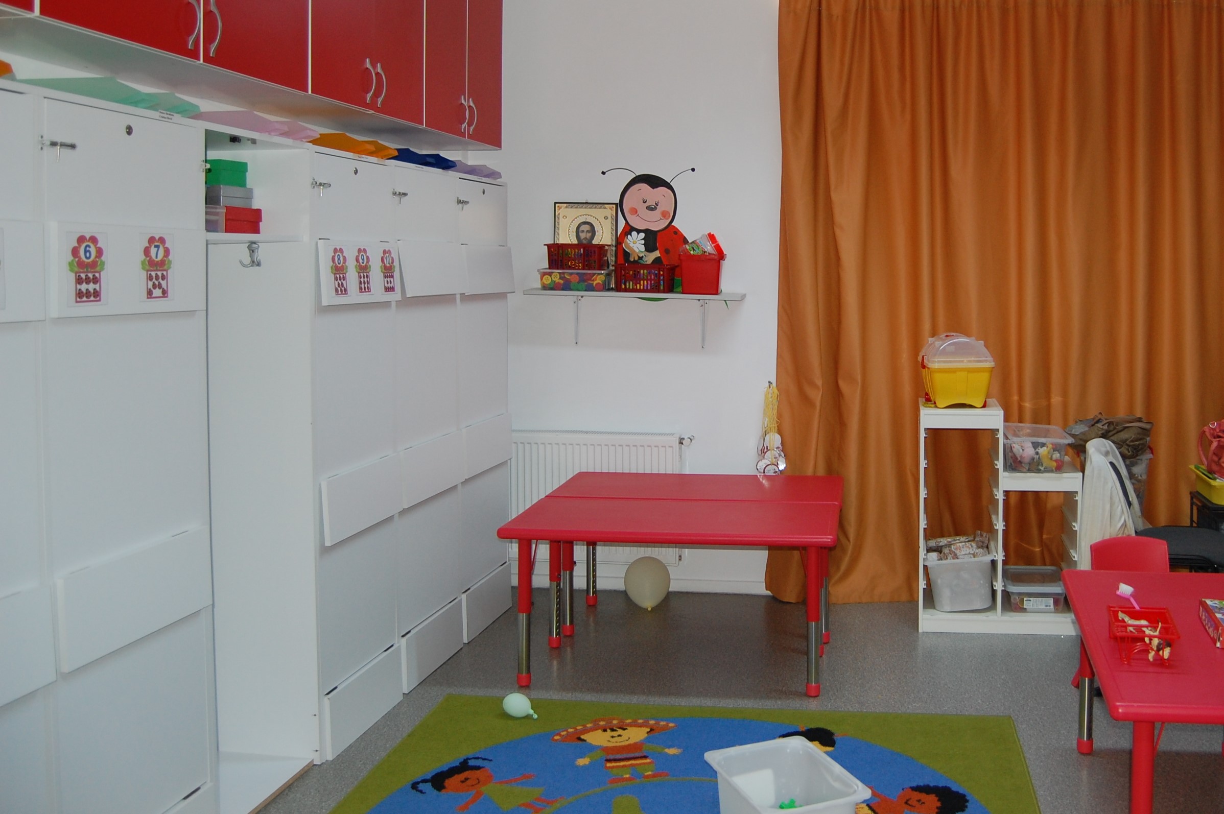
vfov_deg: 47.9
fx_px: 917
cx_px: 612
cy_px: 407
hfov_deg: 67.4
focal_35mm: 27
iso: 400
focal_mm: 18
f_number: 3.5
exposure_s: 1/60
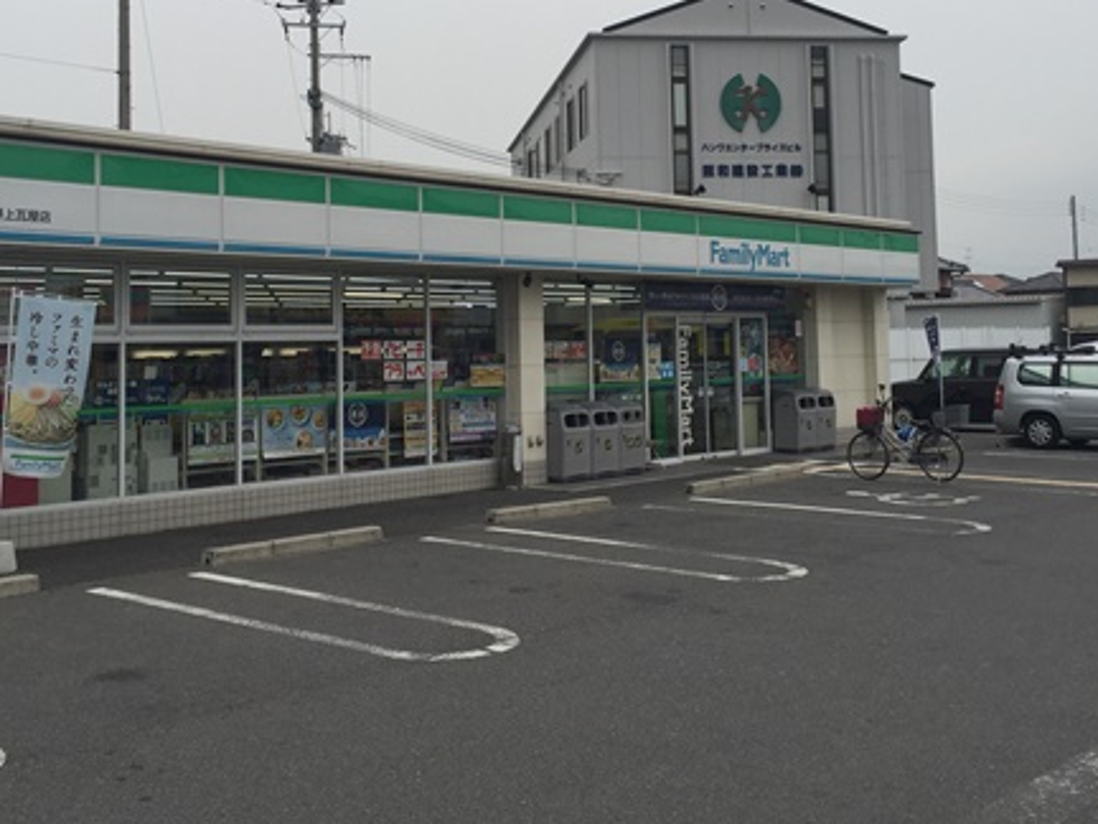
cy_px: 272
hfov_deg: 43.8
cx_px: 564
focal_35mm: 43
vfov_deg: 33.3
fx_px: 1364
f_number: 2.2
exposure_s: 1/1464
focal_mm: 4.15
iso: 32
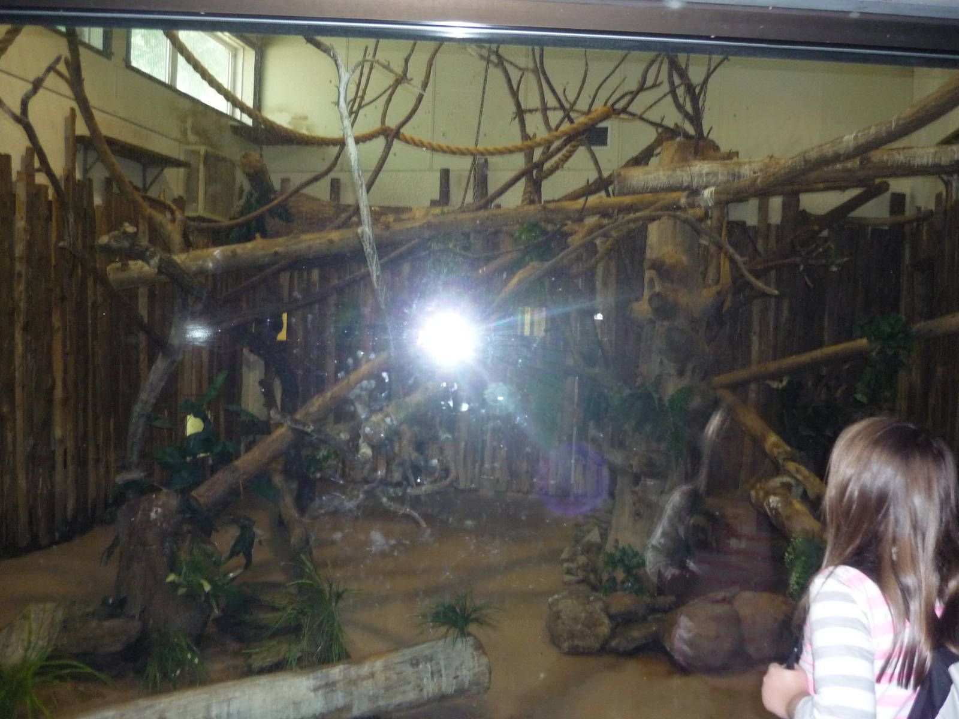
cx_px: 480
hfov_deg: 55.4
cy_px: 360
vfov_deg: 42.9
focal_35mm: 33
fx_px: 914
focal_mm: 5.5
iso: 400
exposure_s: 1/30
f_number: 2.8
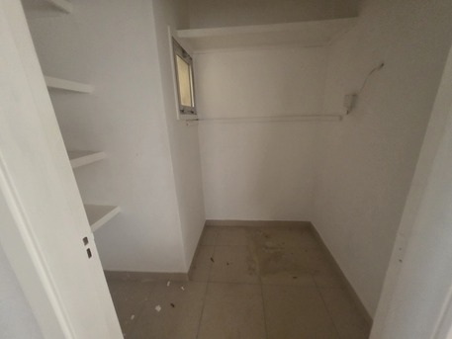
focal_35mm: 13
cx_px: 226
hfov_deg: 106.2
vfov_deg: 89.9
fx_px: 170
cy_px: 170
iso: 500
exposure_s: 1/50
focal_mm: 2.2
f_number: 1.9
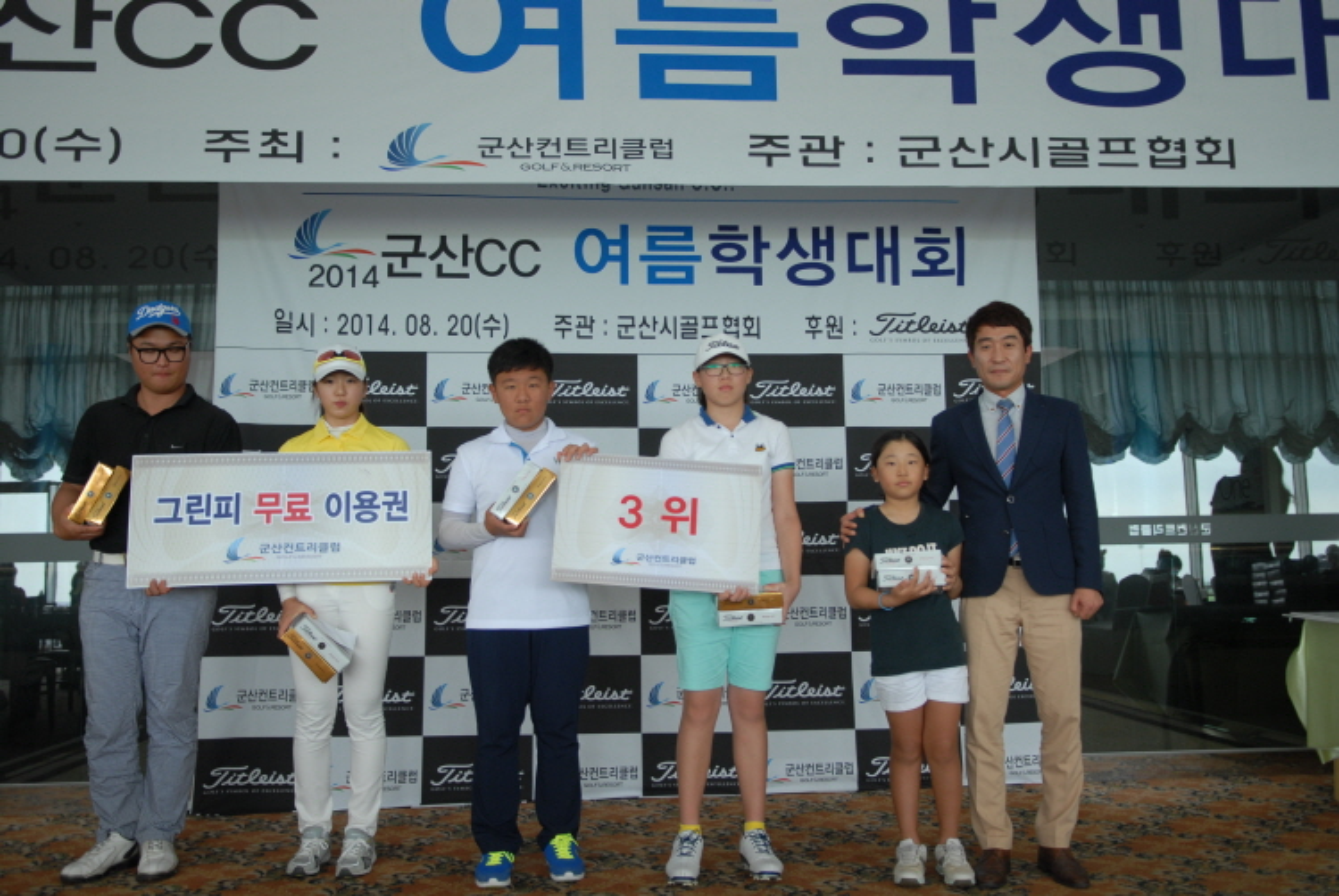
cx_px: 670
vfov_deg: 40.1
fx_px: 1229
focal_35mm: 33
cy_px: 448
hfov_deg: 57.2
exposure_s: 1/90
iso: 200
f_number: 2.8
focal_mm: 22
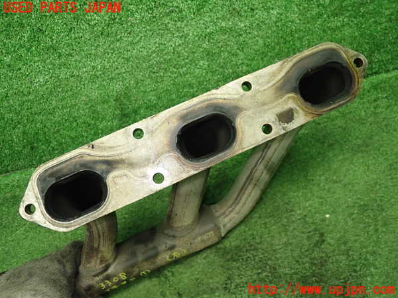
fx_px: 345
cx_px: 199
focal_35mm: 30
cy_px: 149
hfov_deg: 60.0
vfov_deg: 46.8
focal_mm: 5.5
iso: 640
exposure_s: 1/125
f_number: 2.3
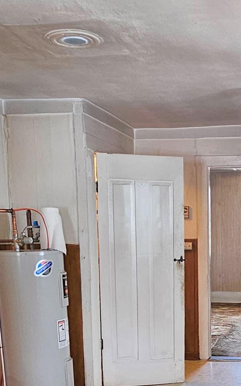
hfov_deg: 27.7
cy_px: 315
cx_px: 234
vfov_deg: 43.0
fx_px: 463
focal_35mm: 44
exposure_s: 1/77.4
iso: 250
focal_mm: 2.2
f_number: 2.2
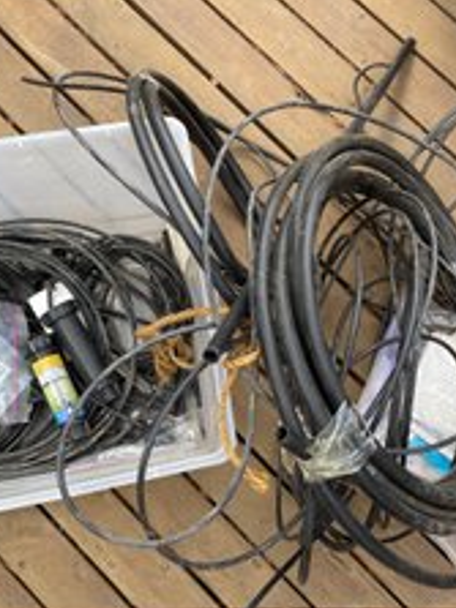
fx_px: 703
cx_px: 209
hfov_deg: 35.9
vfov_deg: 46.8
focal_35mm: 40
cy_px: 326
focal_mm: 4.25
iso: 32
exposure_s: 1/437
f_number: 1.8
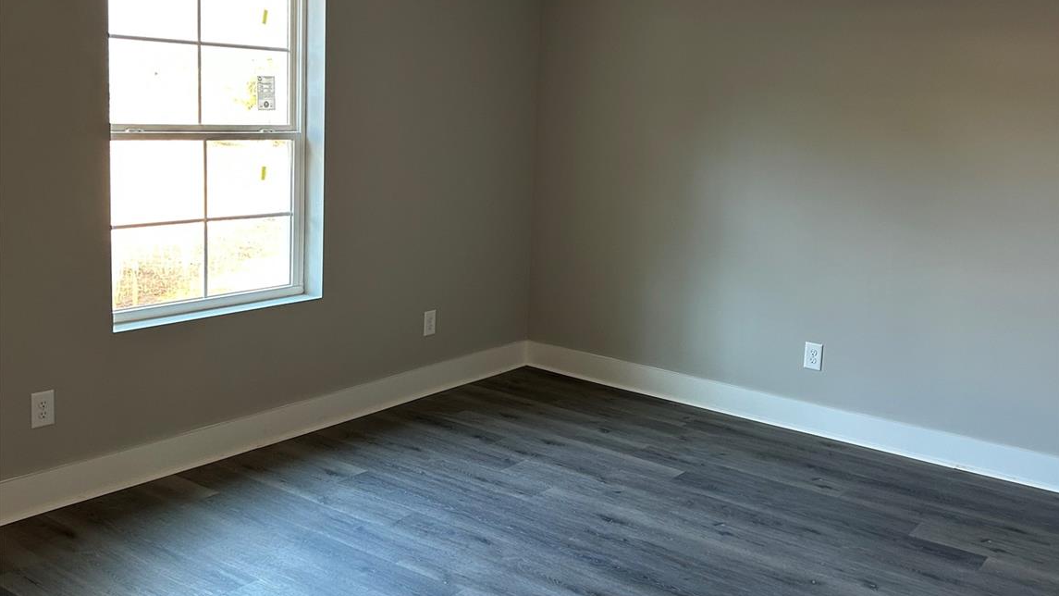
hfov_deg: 52.8
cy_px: 244
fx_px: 1067
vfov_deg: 31.1
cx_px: 531
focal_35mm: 38
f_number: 1.5
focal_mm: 5.7
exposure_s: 1/60
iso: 160
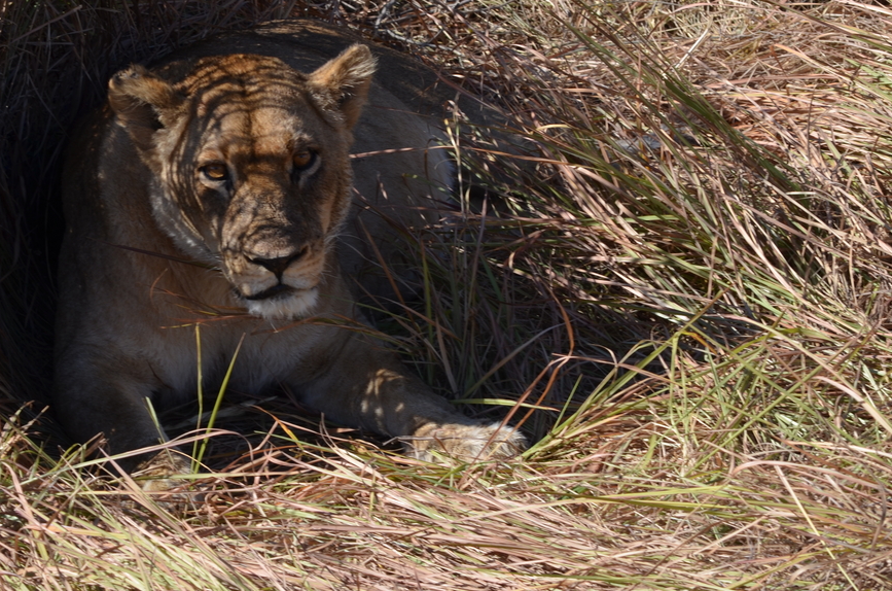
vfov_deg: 5.3
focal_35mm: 257
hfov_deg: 8.0
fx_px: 6354
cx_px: 306
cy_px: 276
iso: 125
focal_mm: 116
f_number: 8
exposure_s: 1/250
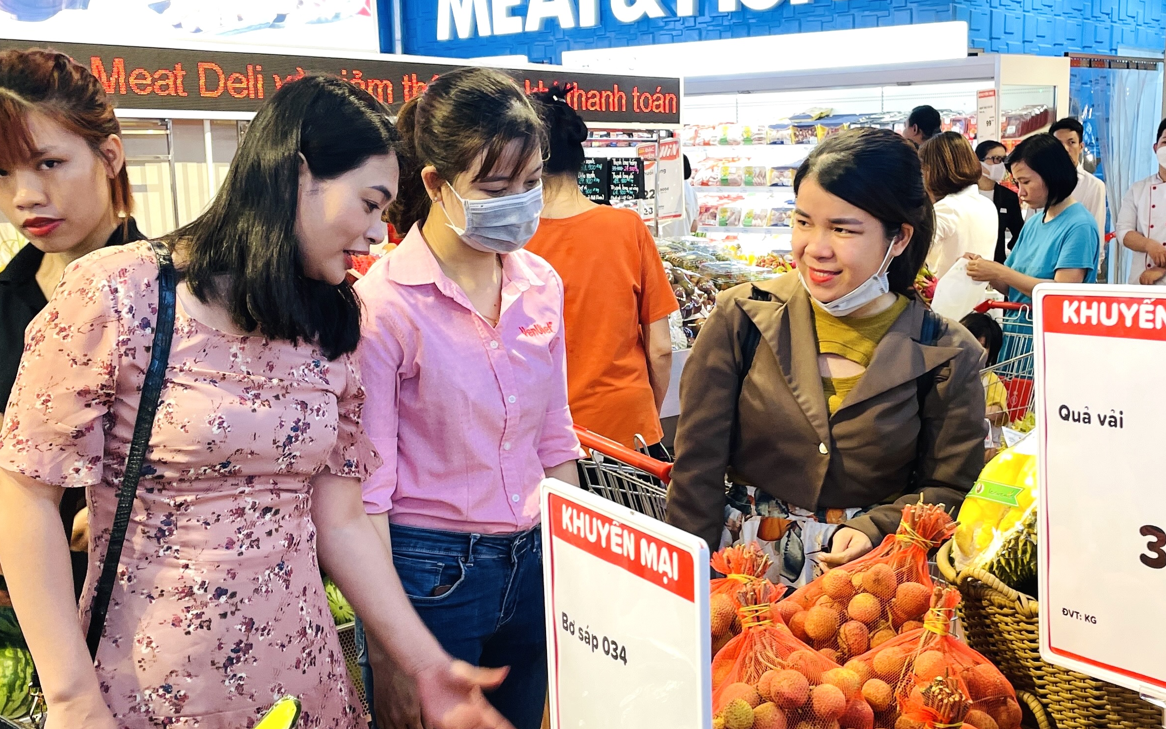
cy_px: 468
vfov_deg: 27.3
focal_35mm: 47
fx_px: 1494
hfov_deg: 42.4
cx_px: 705
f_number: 1.6
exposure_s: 1/100
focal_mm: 4.2
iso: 64
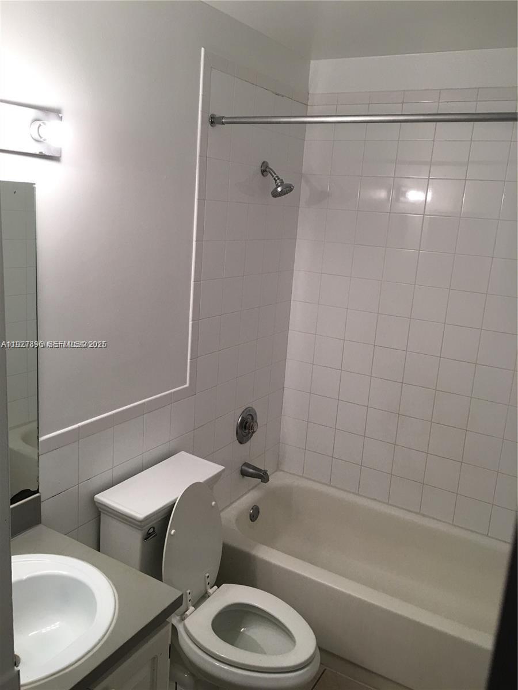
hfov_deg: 48.2
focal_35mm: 29
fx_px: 579
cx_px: 259
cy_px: 345
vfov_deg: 61.7
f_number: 2.2
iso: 32
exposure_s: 1/30
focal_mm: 4.15
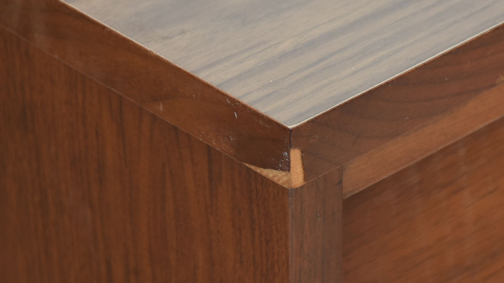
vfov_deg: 3.4
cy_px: 165
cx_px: 298
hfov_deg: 6.0
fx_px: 4824
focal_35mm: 361
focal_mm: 140
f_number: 7.1
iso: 200
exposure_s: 1/125
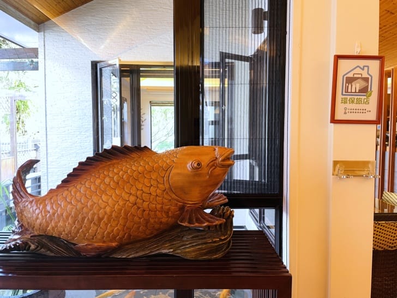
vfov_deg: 53.1
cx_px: 198
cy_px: 149
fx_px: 298
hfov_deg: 67.3
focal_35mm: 26
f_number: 1.6
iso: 80
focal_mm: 4.2
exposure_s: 1/60
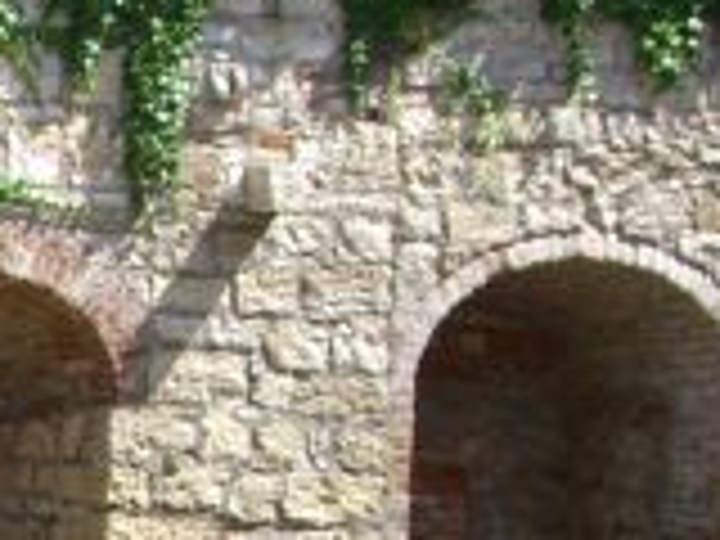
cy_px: 976
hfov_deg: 9.9
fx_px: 3910
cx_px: -621
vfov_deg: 7.7
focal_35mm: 188
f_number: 4.8
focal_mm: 7.6
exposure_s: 1/160
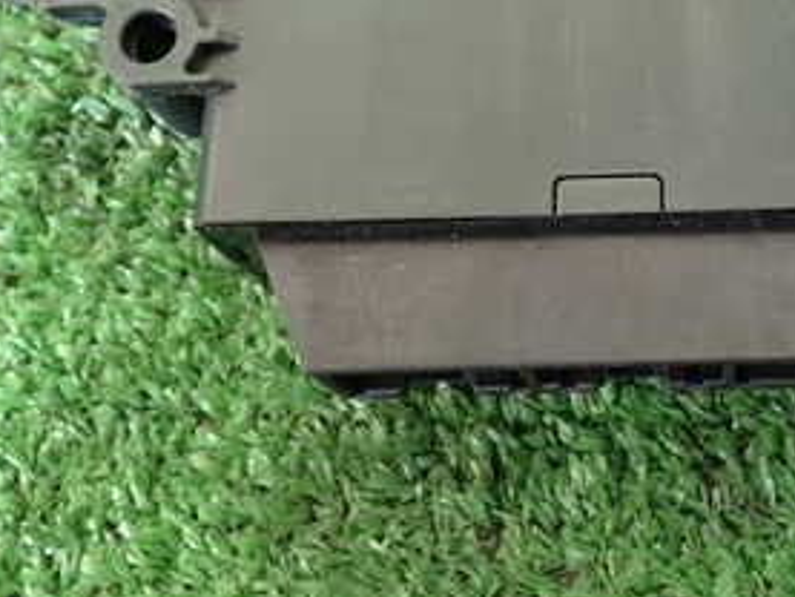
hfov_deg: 29.1
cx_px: 646
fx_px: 1493
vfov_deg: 21.5
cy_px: -46
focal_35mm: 65
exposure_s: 1/30
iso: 200
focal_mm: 5.4
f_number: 2.3
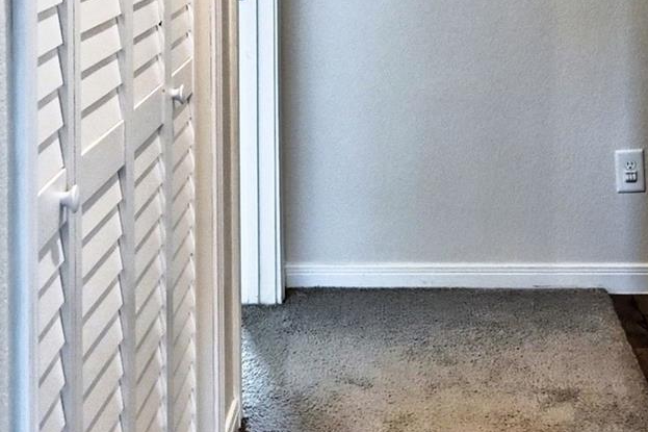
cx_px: 408
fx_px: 1242
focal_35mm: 69
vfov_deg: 18.3
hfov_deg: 29.1
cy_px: -144
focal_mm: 14
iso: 400
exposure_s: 1/13
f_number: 8
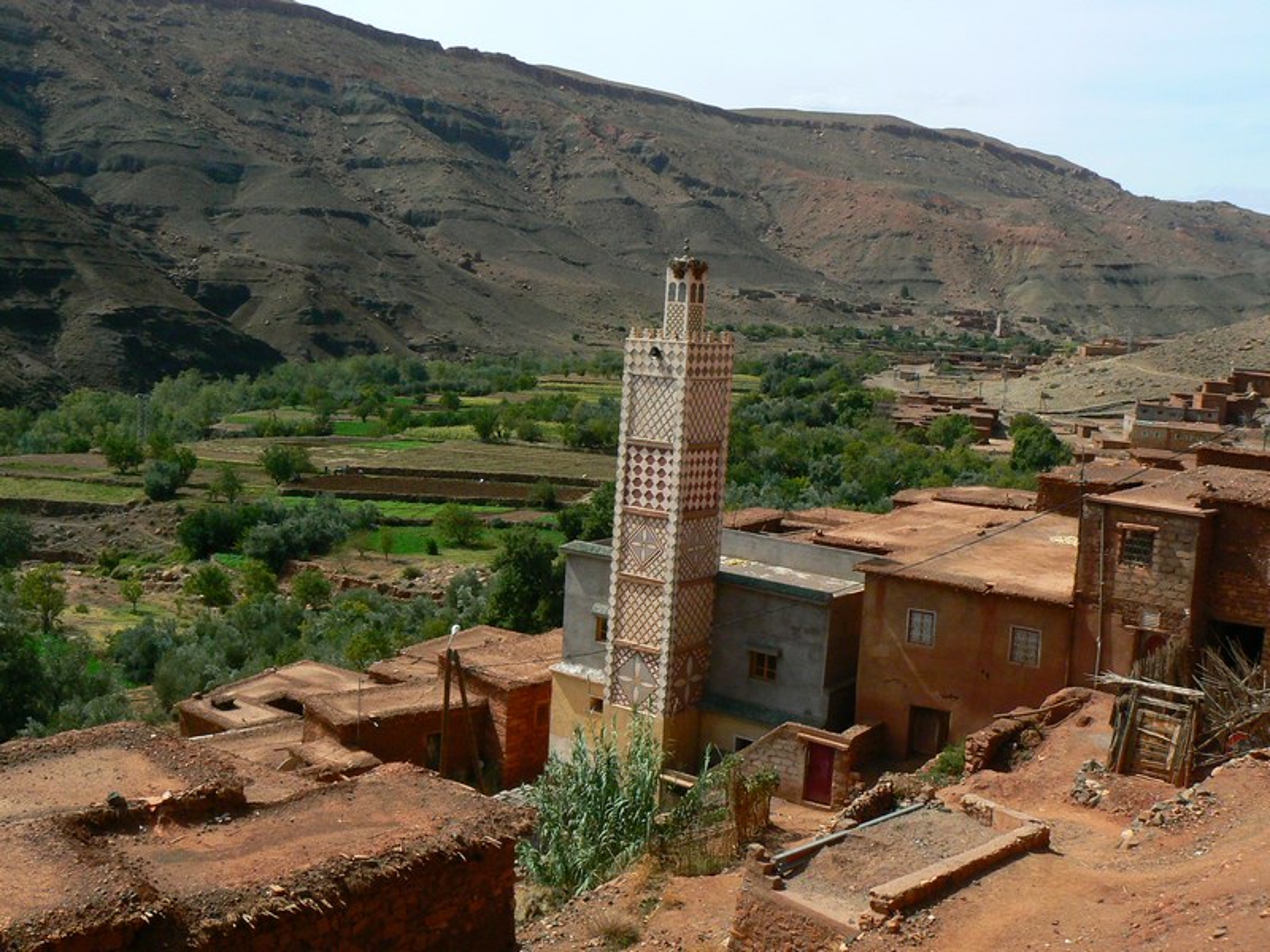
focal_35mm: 36
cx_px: 635
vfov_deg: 39.7
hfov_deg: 51.4
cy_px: 476
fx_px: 1321
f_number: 8
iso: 200
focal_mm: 6
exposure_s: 1/1000
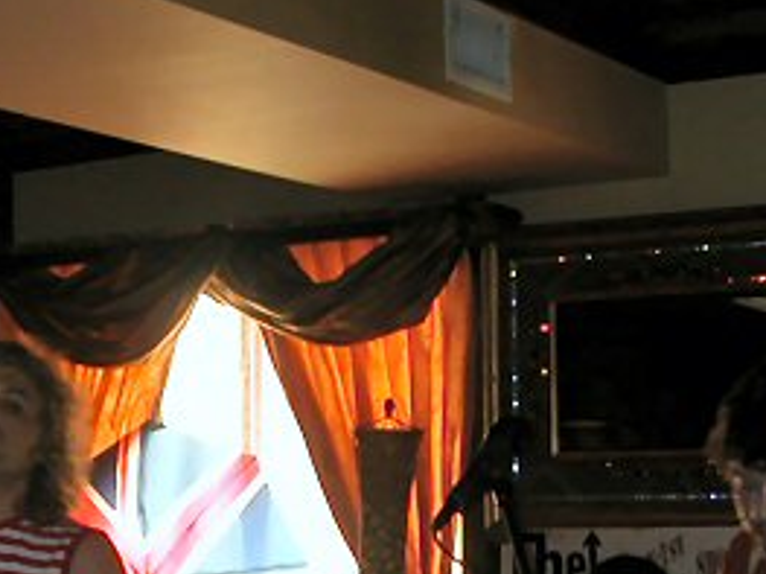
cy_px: 667
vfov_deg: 15.8
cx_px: 303
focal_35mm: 90
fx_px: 1991
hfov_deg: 21.7
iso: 100
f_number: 2.7
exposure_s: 1/30
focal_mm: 5.6
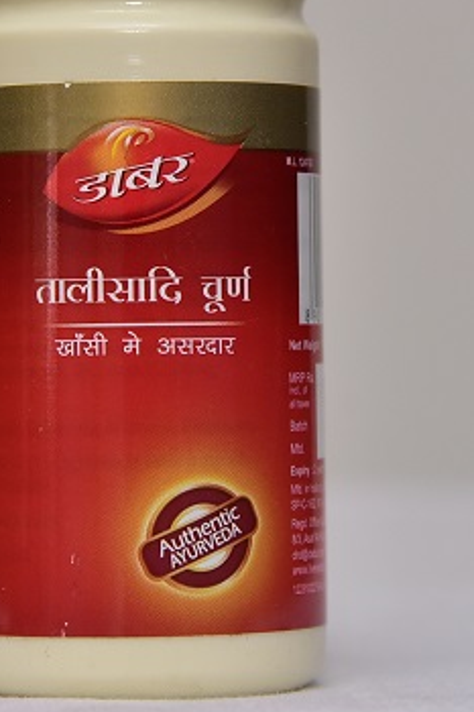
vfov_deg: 13.0
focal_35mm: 158
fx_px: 3123
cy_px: 260
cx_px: 126
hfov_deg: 8.7
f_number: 5.6
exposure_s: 1/160
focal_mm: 105
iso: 1600
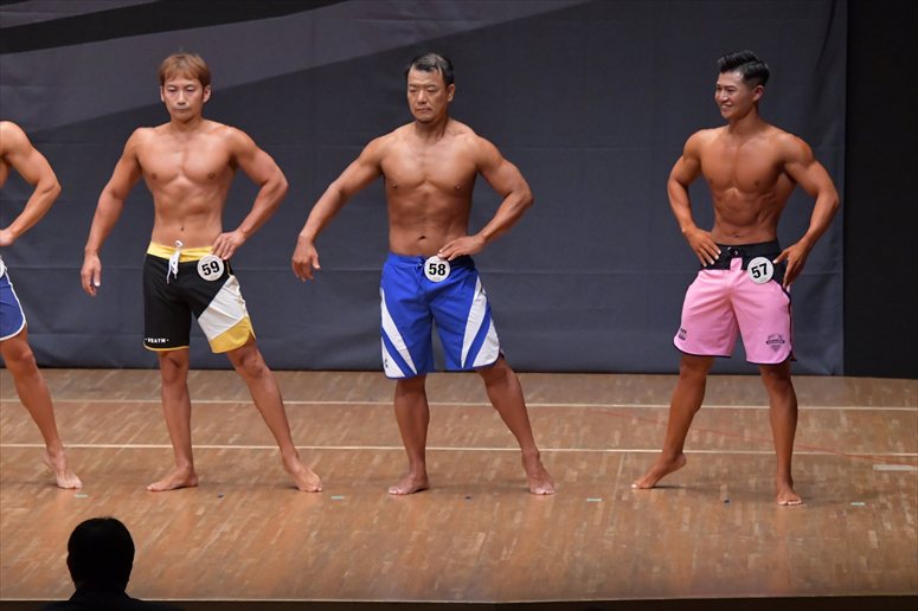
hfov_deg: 9.2
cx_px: 459
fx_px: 5735
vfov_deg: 6.1
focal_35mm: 225
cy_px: 306
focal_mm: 150
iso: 6400
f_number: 5.6
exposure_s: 1/400
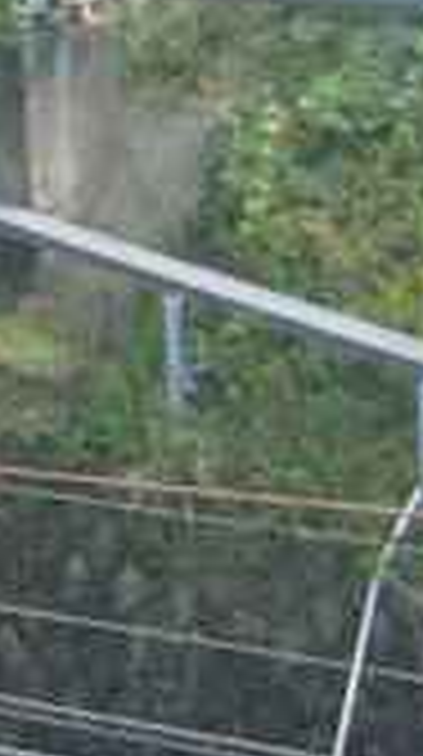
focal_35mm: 241
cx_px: -1107
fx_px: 4825
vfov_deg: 8.9
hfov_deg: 4.7
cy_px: 178
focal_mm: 6.4
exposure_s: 1/160
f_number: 3.2
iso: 80
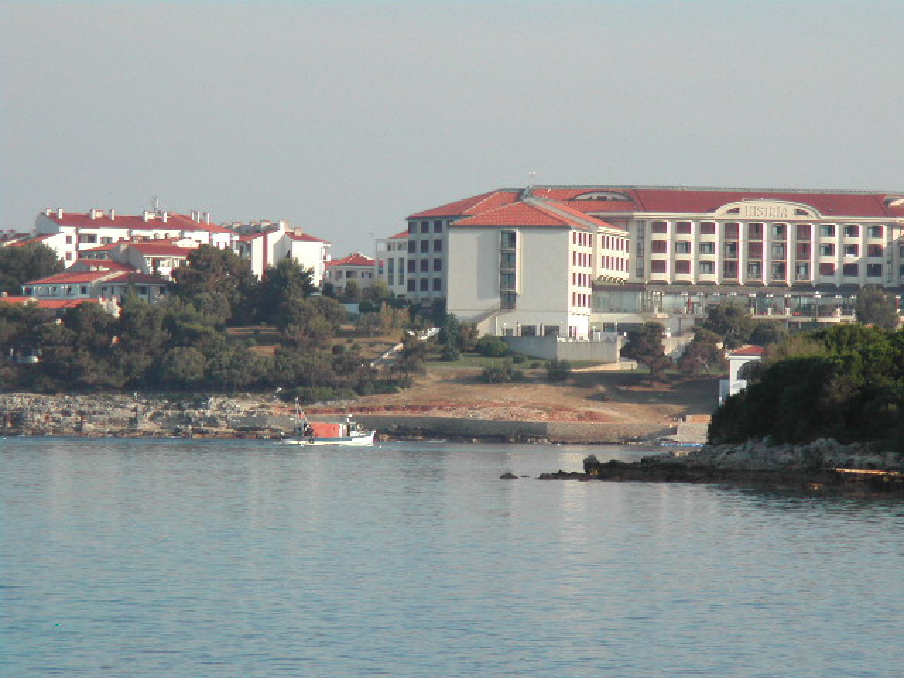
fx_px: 2977
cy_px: 339
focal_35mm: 114
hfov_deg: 17.3
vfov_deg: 13.0
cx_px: 452
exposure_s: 1/368
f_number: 4.9
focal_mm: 24
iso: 100
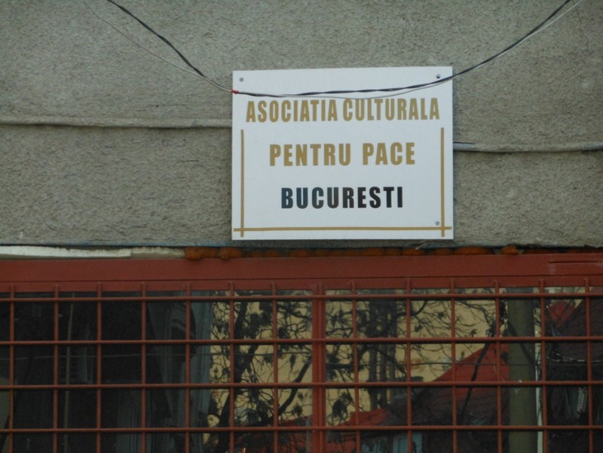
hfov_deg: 10.4
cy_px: 226
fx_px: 3327
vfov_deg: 7.8
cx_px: 302
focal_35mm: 191
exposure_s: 1/500
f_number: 5.6
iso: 400
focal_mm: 34
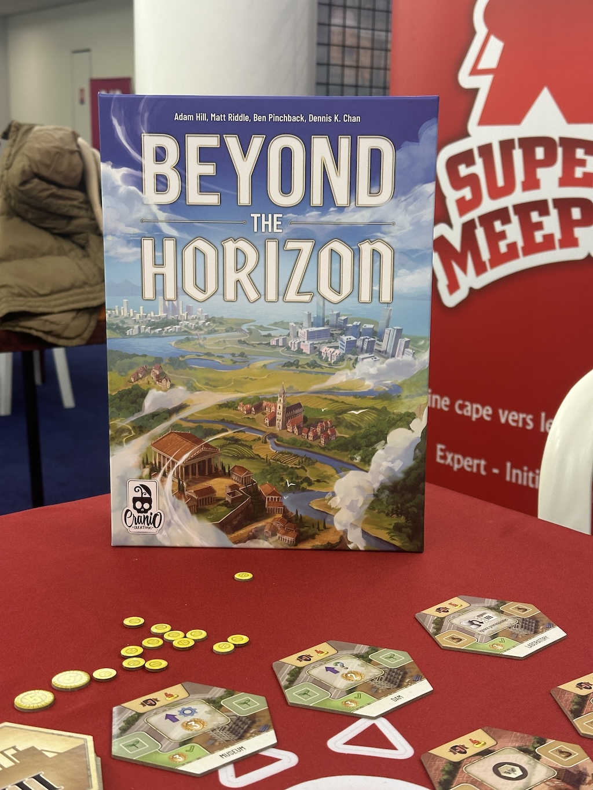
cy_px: 395
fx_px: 1096
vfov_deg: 39.7
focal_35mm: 48
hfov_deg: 30.3
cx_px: 296
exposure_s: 1/50
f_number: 1.78
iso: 160
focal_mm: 6.86
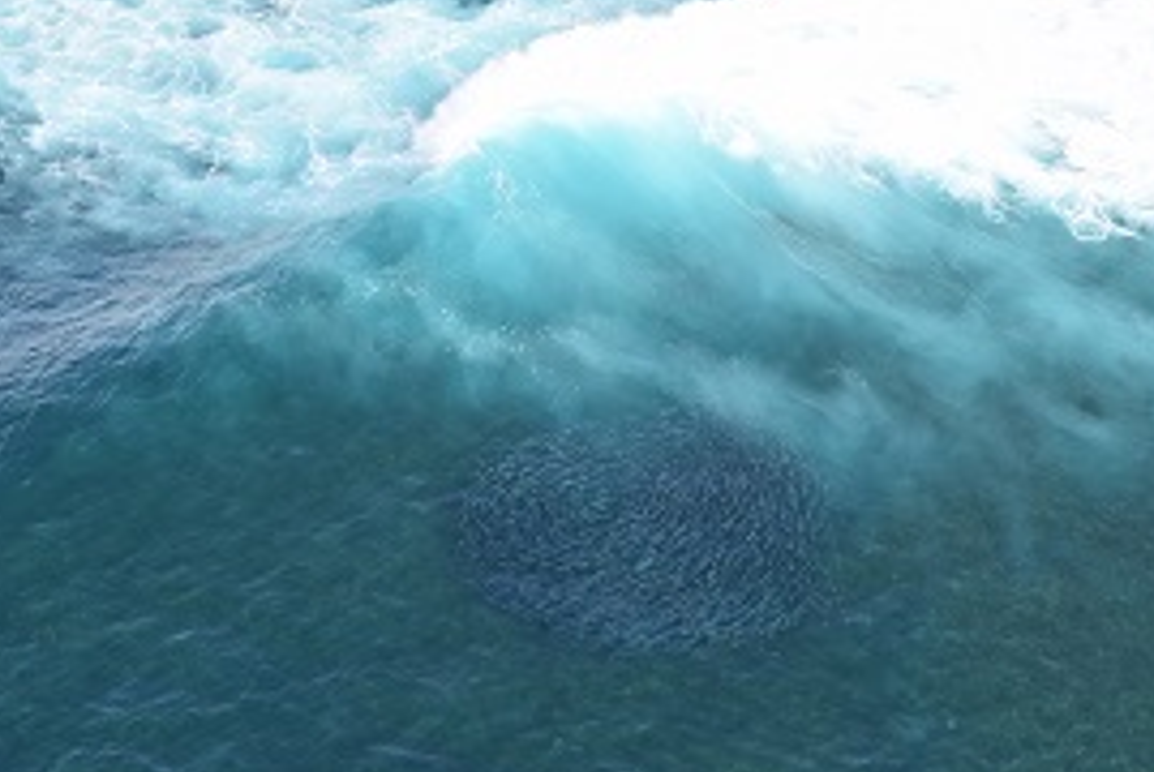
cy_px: 498
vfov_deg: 9.0
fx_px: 4878
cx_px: 665
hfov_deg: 13.5
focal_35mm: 152
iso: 400
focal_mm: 70
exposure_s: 1/1250
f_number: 5
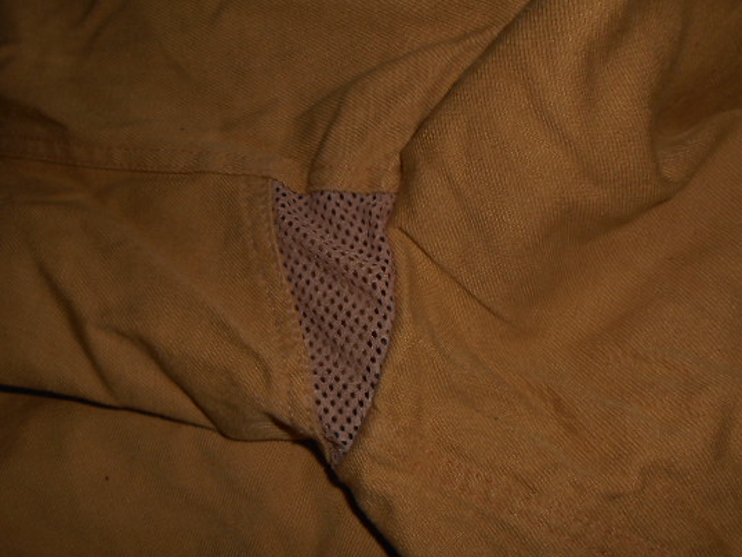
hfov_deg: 58.2
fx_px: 665
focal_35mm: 31
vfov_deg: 45.3
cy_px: 329
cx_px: 332
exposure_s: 1/25
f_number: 8
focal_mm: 4.6
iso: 80
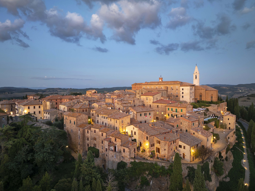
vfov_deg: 54.9
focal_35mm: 25
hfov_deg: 69.4
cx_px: 129
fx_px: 184
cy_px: 94
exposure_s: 1/2
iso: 100
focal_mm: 12.29
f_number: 2.8
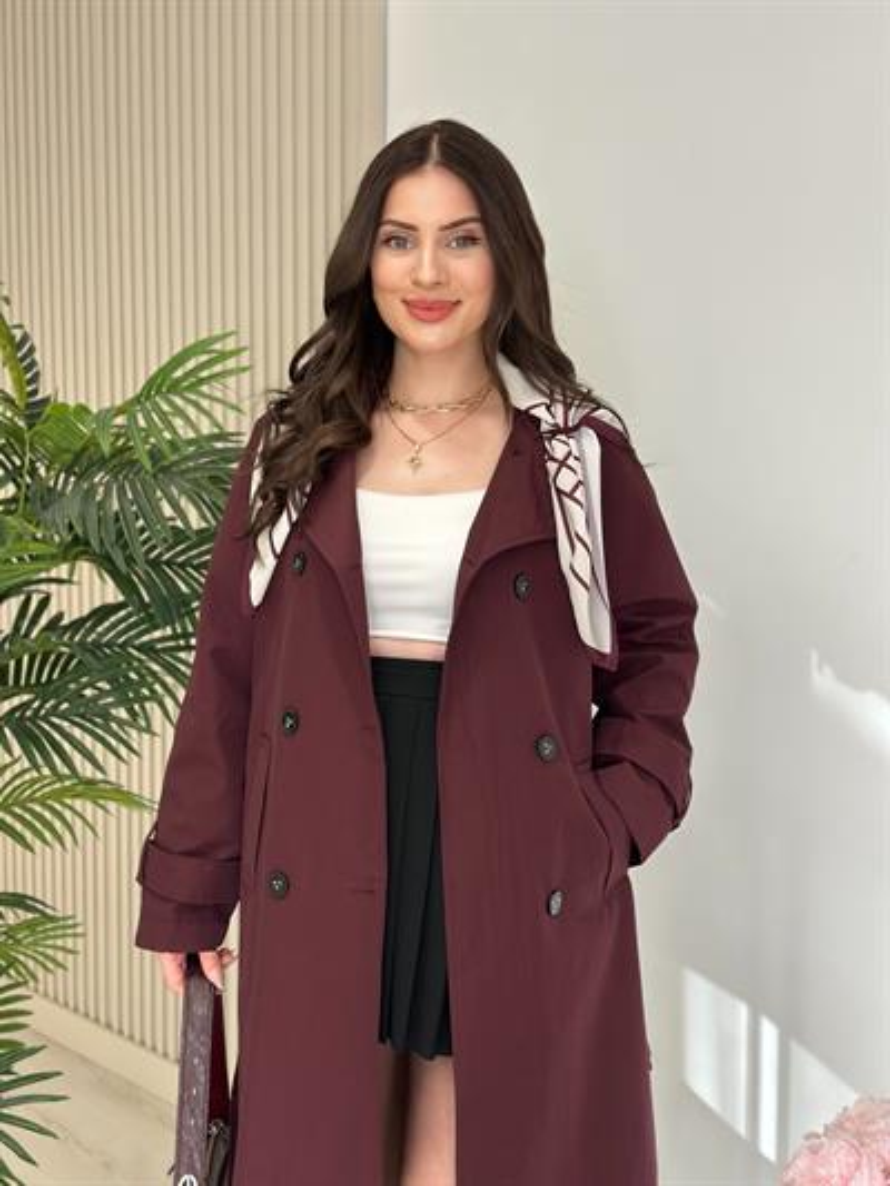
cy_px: 593
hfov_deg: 30.3
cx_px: 445
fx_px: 1645
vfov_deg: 39.6
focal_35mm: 48
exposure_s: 1/274
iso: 80
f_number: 1.78
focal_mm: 6.86
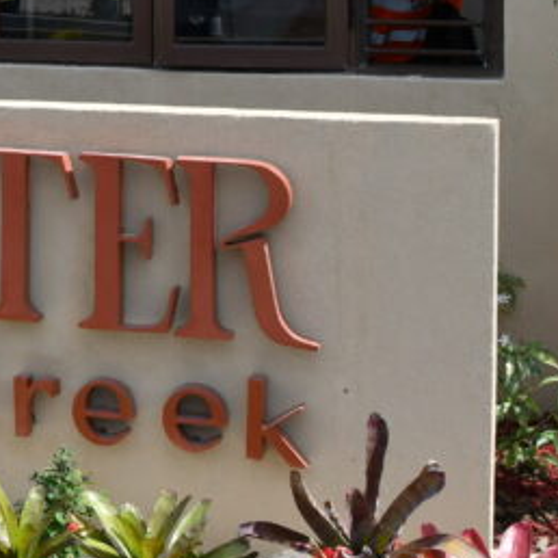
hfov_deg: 17.3
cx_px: -264
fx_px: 1660
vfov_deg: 18.5
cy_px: -23
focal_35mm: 91
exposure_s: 1/2500
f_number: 5.6
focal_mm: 18
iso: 400
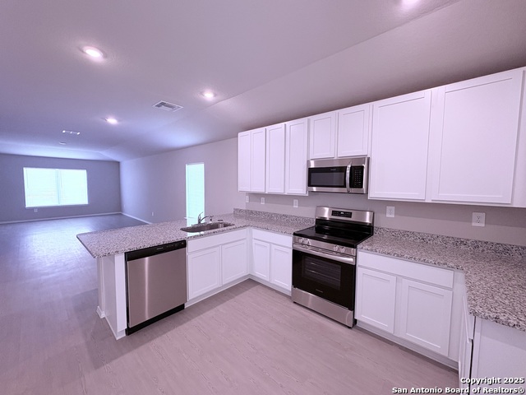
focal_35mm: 14
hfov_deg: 102.1
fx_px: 213
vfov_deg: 85.7
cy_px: 198
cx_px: 263
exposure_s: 1/60
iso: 200
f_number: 2.2
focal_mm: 2.22
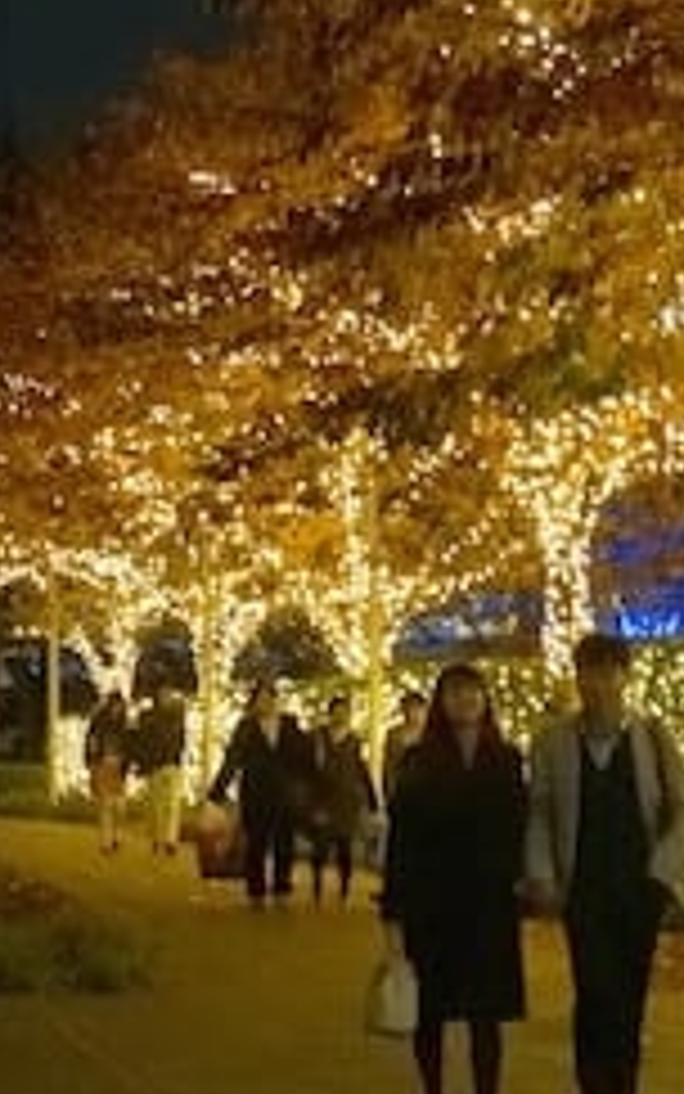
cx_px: -315
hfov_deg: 8.5
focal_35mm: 151
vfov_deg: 13.8
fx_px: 4501
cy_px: 491
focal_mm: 30
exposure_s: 1/60
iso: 4000
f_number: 5
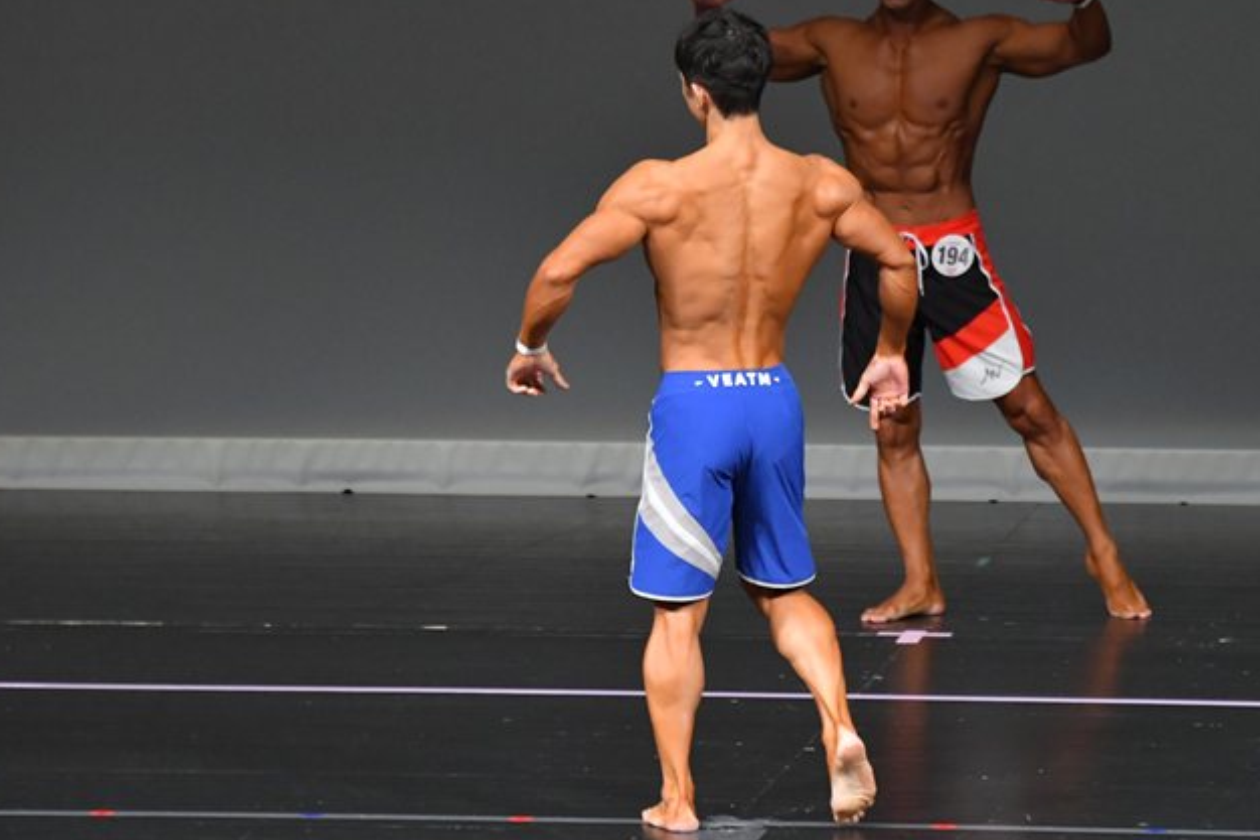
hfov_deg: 5.3
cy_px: 399
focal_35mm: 390
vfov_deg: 3.5
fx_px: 13646
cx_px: 754
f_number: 5.6
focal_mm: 210
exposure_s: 1/400
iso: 4000
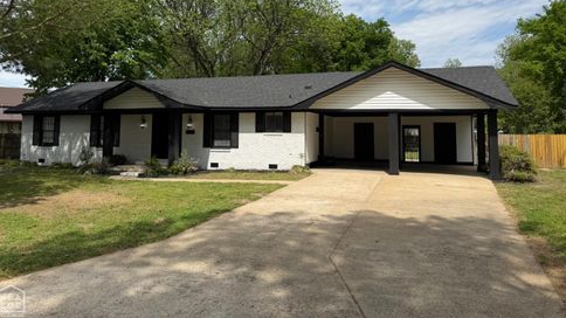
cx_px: 283
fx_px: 405
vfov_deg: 42.2
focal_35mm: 27
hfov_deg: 69.9
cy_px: 101
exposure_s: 1/5714
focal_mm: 6.76
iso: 80
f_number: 1.78
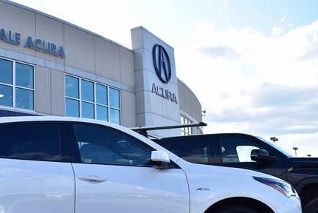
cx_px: 87
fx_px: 433
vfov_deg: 27.3
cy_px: 148
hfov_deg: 39.4
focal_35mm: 49
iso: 100
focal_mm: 22
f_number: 7.1
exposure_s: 1/200
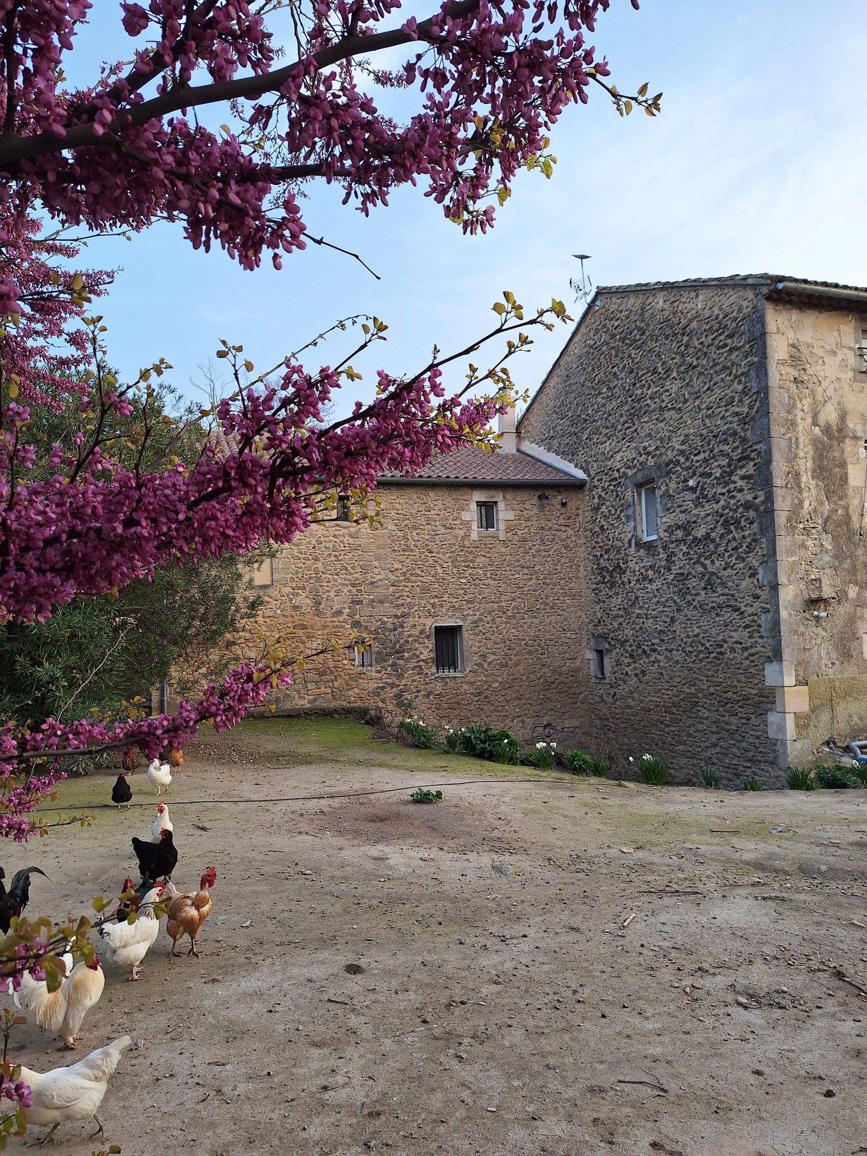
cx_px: 434
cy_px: 578
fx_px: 768
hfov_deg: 58.9
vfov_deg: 73.9
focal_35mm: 23
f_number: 1.8
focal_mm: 5.54
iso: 40
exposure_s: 1/375
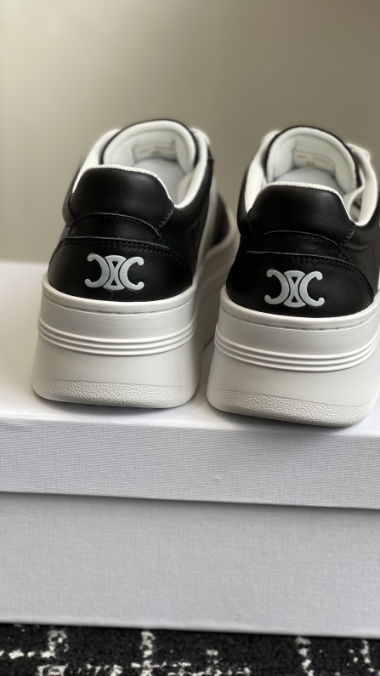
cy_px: 337
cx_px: 219
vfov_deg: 36.6
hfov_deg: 21.1
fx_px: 1021
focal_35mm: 57
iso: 20
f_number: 2
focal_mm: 6
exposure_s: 1/160
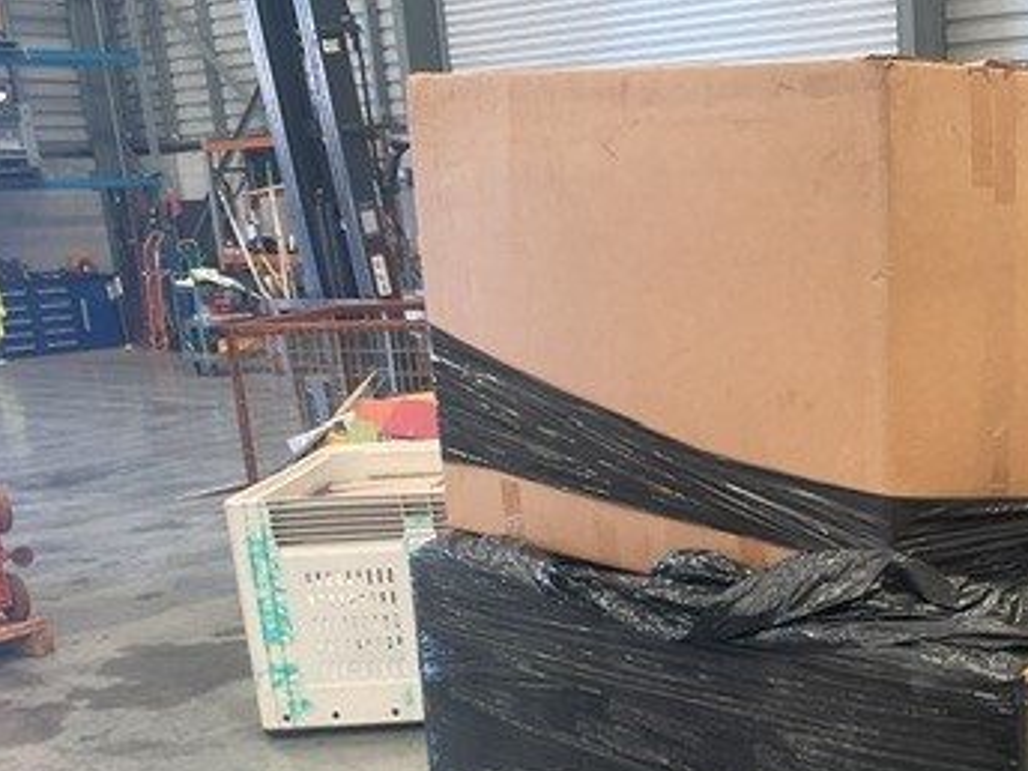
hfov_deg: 33.8
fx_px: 1604
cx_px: 905
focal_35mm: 54
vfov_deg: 26.3
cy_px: 666
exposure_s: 1/50
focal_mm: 3
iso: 64
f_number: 1.8
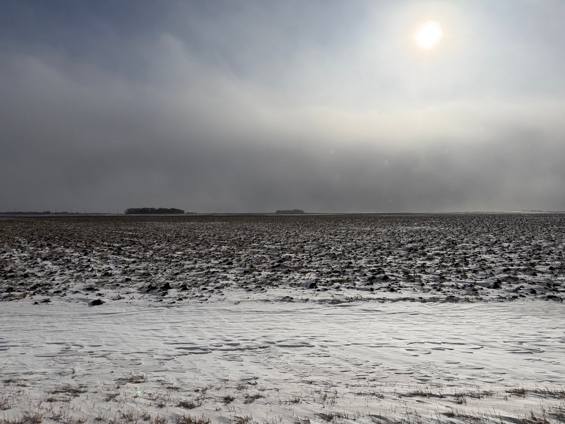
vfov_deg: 56.8
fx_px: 392
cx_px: 282
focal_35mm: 24
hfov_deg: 71.6
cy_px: 212
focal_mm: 6.76
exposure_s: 1/55556
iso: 125
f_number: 1.78
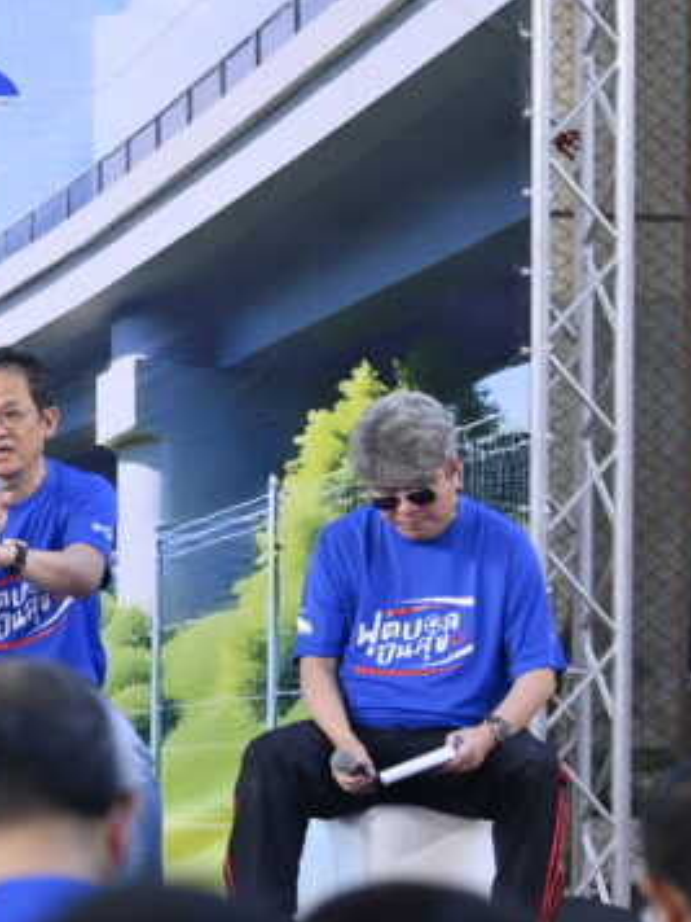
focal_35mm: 170
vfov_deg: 11.6
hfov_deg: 8.6
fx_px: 4525
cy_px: 409
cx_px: -158
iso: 800
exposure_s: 1/1250
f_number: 2.8
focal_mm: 82
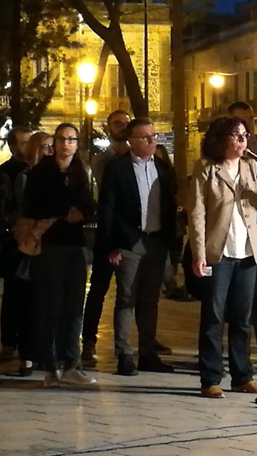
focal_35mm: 40
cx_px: 271
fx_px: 484
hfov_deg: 27.6
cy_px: 226
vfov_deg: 50.5
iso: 1250
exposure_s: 1/17.1
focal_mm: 4.5
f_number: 2.2
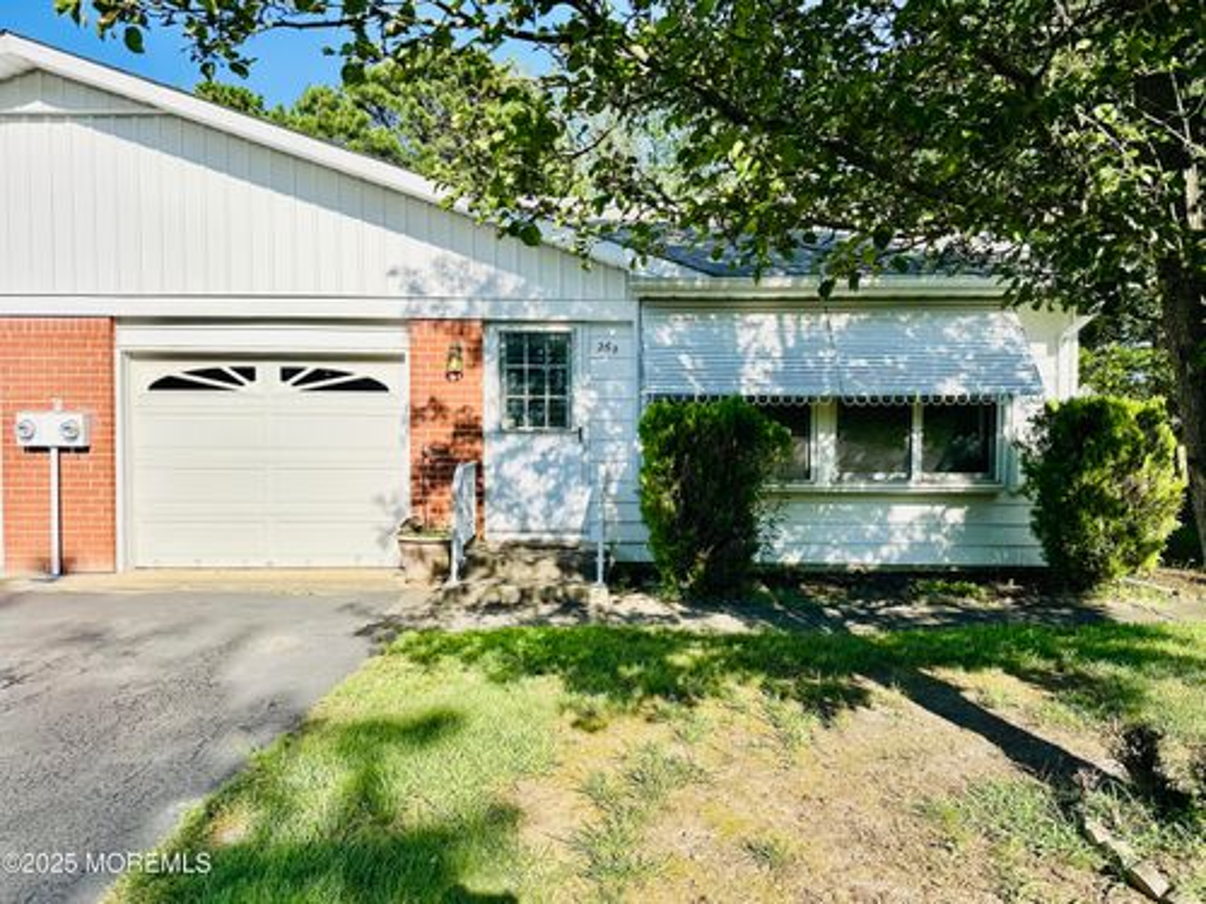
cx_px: 603
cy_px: 452
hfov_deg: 71.6
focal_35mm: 24
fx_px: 836
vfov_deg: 56.8
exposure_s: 1/5000
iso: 80
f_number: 1.78
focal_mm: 6.86
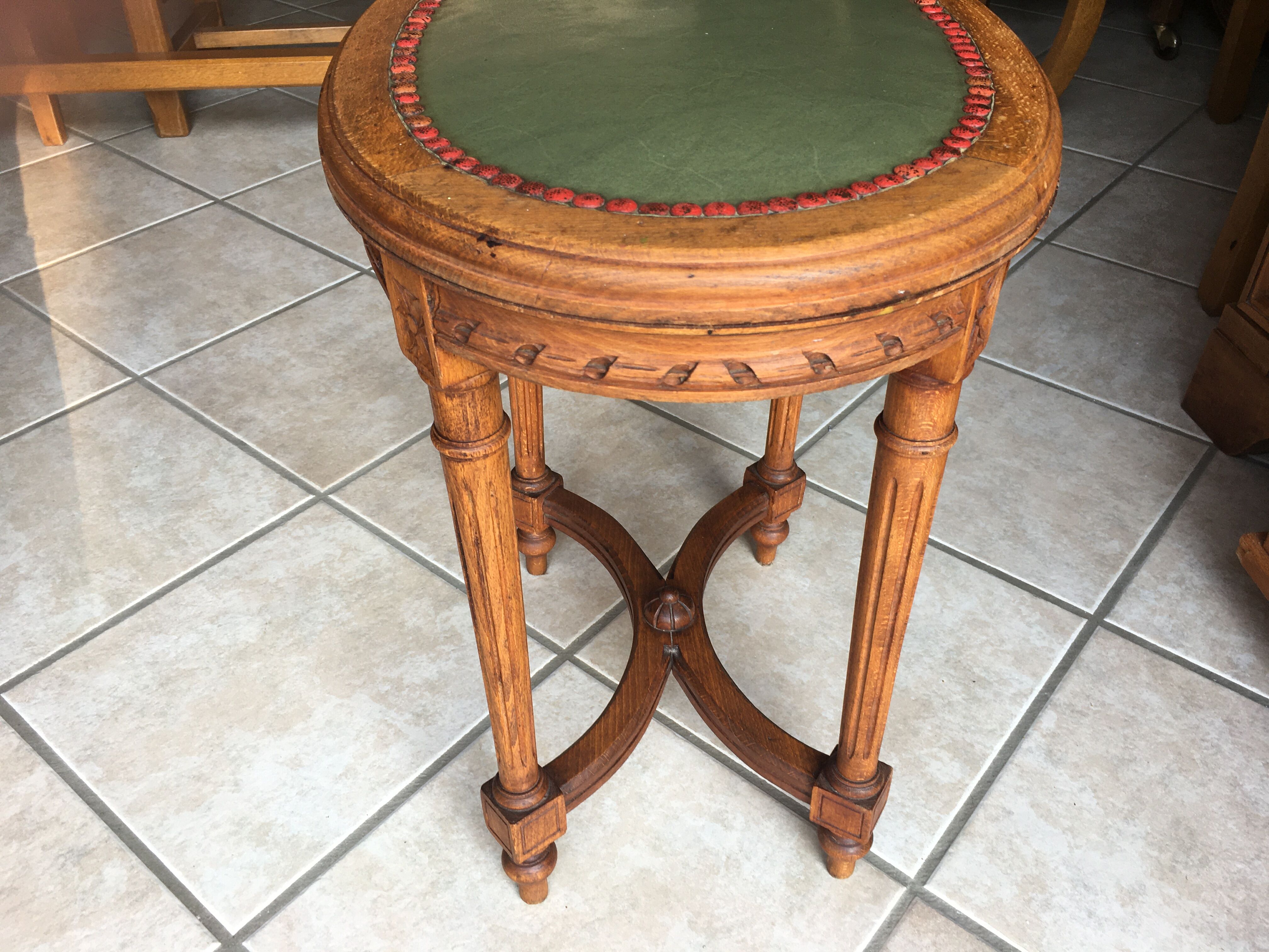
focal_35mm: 29
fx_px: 1063
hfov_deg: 61.7
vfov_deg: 48.2
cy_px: 476
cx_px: 634
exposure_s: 1/50
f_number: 2.2
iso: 25
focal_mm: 4.15
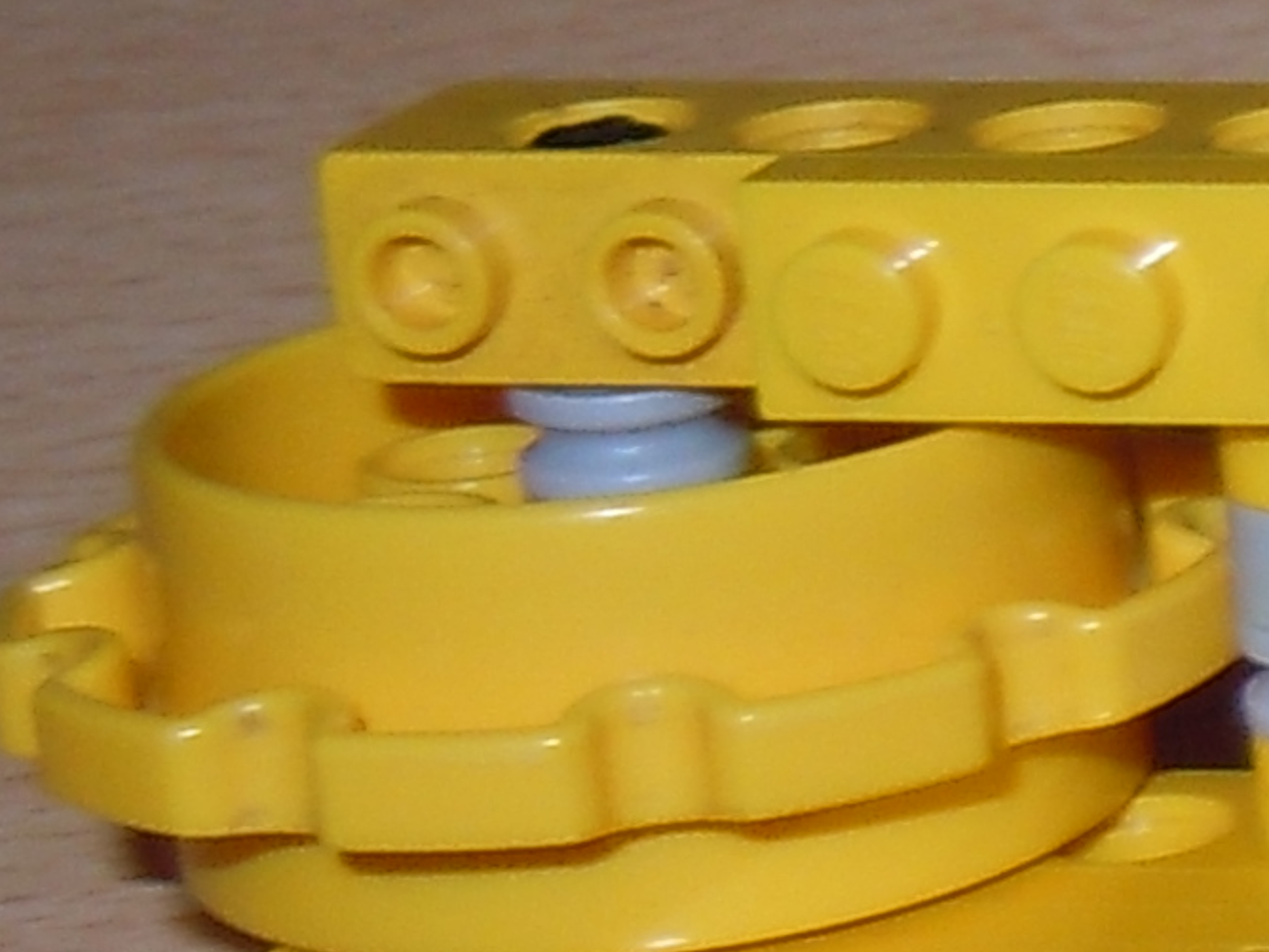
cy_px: 29
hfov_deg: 9.1
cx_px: 3159
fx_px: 7112
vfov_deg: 7.6
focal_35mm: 194
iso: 100
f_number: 3.5
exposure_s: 1/30
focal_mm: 5.4
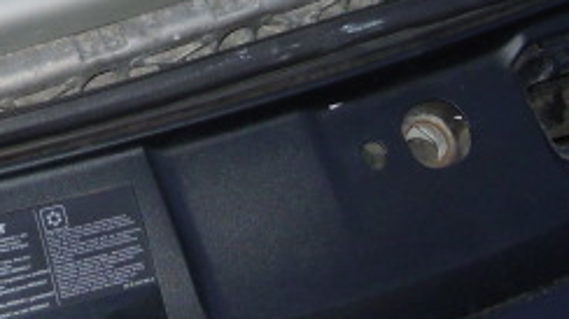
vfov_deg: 11.6
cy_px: -151
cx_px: 110
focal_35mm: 100
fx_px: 1508
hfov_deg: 21.1
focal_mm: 5
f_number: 2.7
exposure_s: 1/25
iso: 200
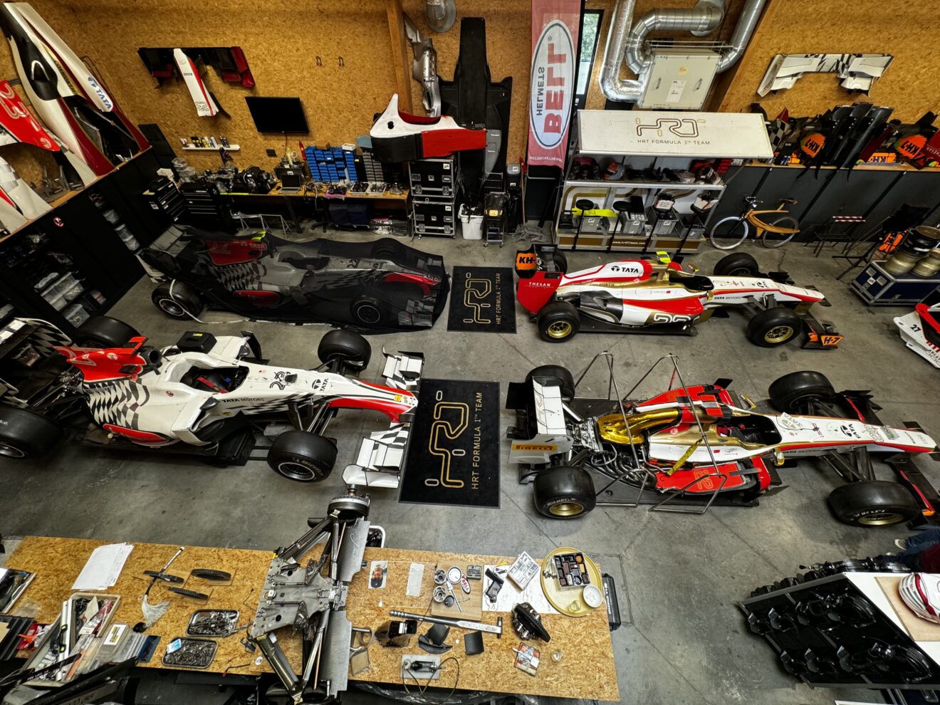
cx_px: 470
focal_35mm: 14
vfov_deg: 85.7
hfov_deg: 102.1
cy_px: 352
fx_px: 380
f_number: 2.2
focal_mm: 2.22
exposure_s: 1/50
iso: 160
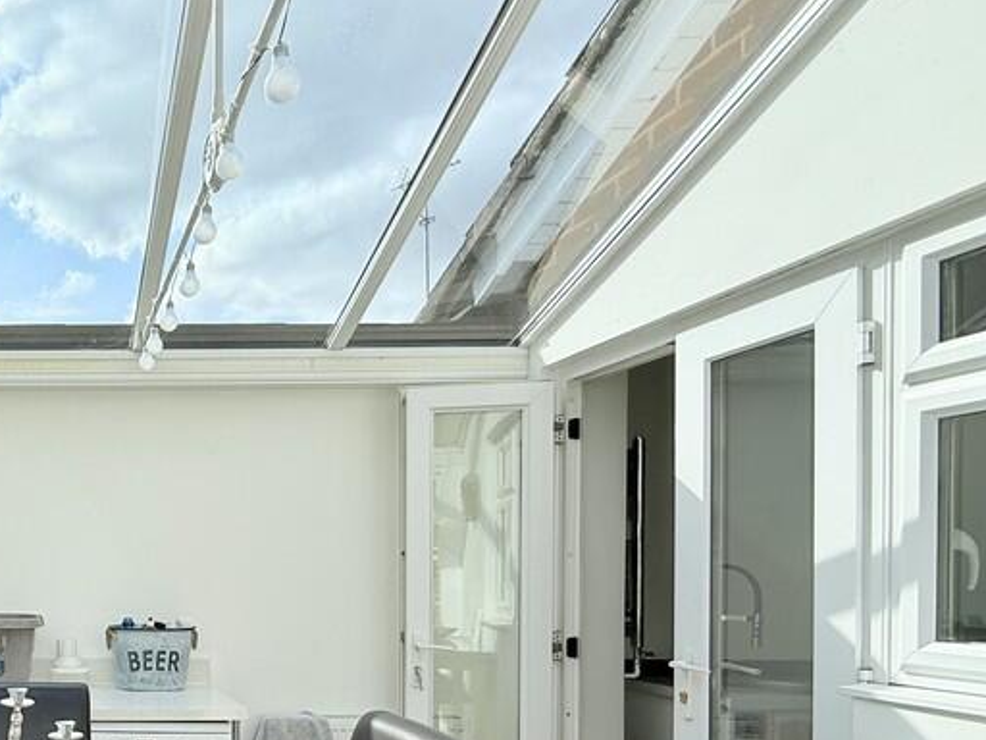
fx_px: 798
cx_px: 35
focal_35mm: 28
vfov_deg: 47.4
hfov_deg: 52.5
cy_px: 578
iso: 50
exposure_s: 1/1105
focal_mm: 2.22
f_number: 2.2
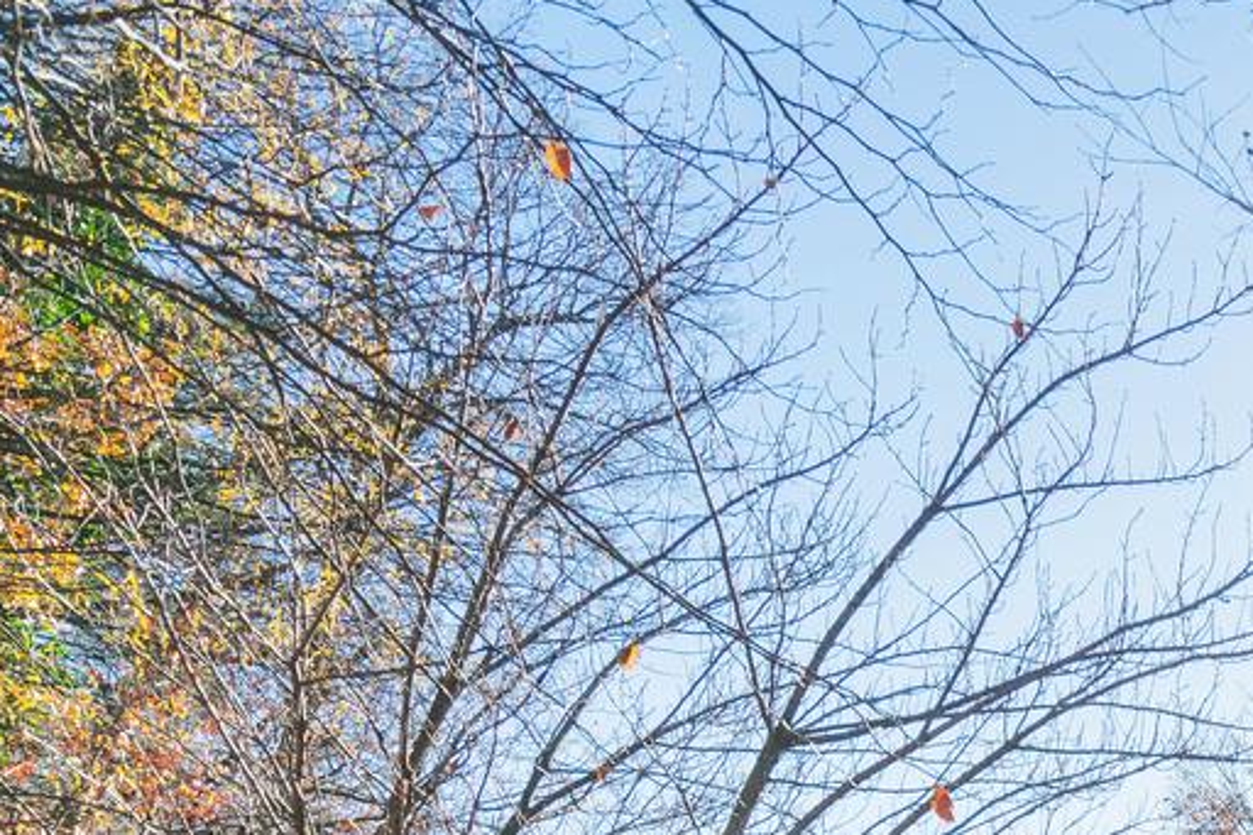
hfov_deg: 32.7
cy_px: 1088
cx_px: 1623
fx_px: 1566
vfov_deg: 25.6
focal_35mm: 45
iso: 1250
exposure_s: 1/1600
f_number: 8
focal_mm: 16
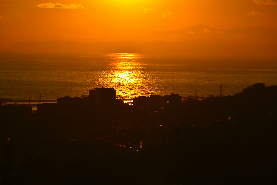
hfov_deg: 11.4
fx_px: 1385
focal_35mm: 180
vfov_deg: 7.6
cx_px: 138
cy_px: 92
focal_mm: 120
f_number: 11
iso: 200
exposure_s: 1/500
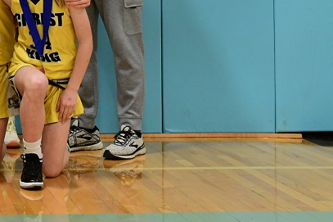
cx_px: -67
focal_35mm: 118
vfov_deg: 11.4
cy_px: -31
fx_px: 1091
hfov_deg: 16.6
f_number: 4
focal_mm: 32
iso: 2000
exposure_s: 1/100
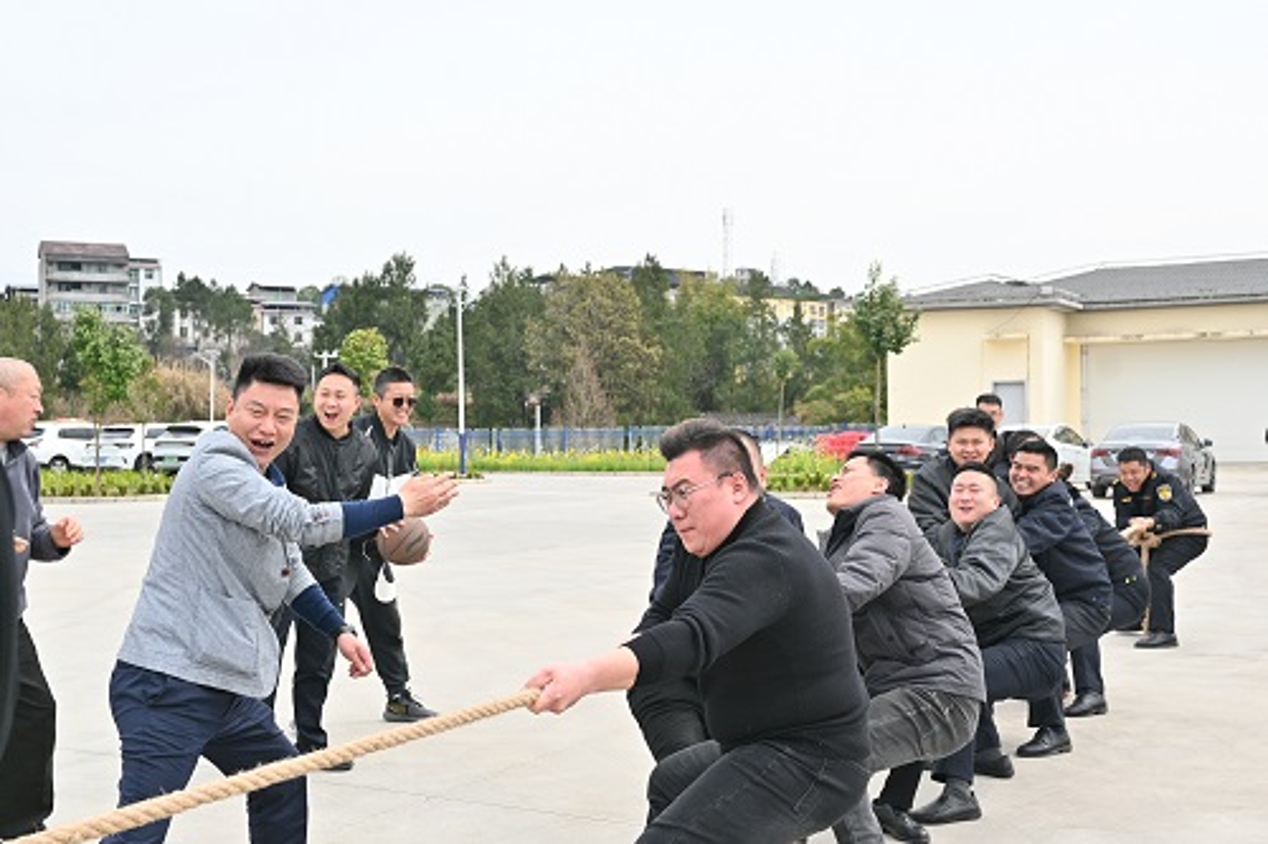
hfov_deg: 46.4
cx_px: 634
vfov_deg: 31.9
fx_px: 1479
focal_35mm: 42
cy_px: 422
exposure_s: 1/250
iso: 100
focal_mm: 28
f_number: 5.6
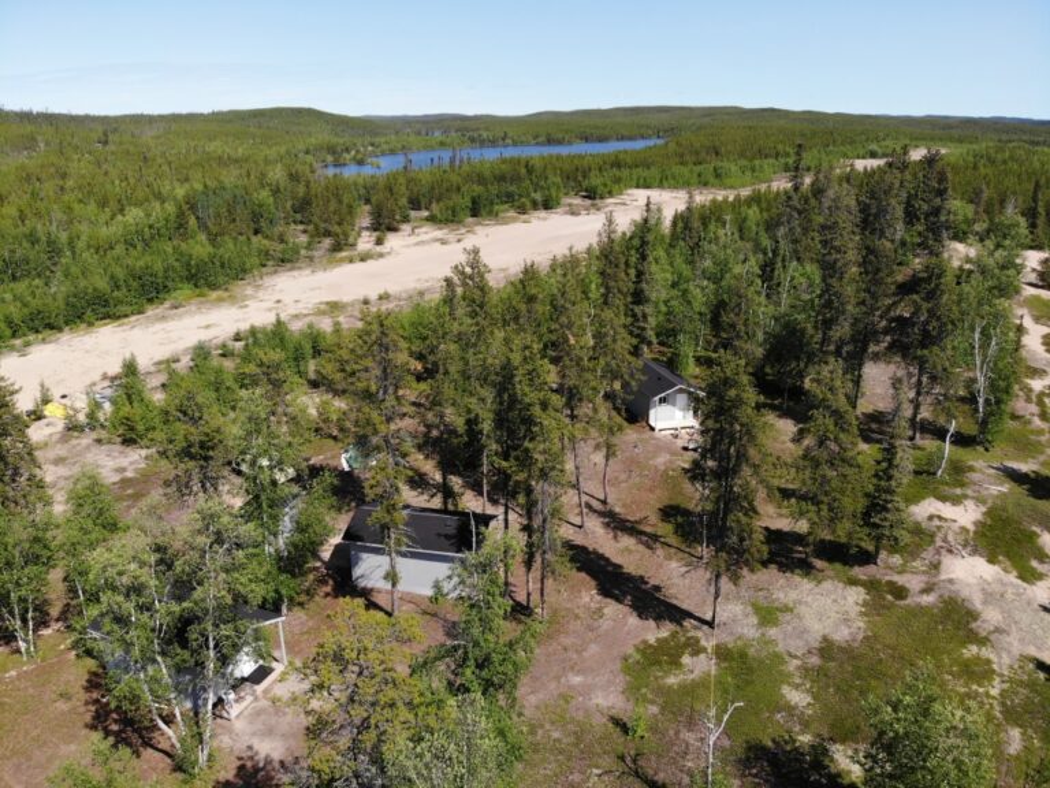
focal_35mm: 24
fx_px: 728
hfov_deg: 71.6
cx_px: 525
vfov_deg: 56.8
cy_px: 394
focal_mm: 4.5
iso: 100
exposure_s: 1/825
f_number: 2.8
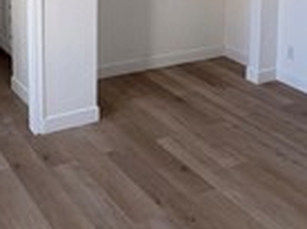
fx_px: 575
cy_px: -44
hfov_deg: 29.9
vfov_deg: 21.0
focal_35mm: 65
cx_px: 169
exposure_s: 1/99
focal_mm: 2.22
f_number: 2.2
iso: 80
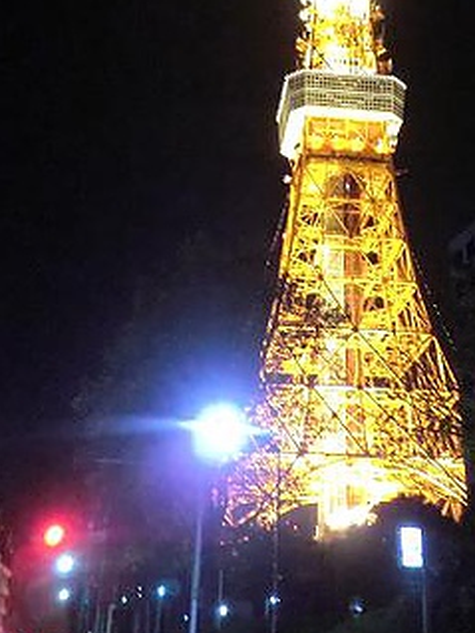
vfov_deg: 37.2
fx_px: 895
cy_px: 106
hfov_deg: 29.3
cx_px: 344
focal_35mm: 49
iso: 800
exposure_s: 1/13
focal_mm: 4.7
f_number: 2.8
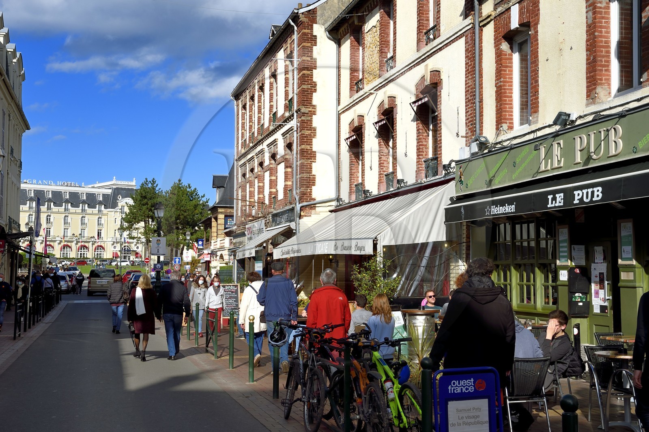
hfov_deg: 42.8
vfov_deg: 29.2
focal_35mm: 46
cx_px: 324
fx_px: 829
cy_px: 216
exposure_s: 1/250
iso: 200
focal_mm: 46
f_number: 13
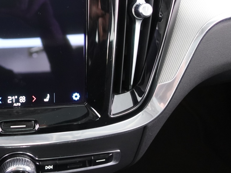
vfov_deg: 29.5
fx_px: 320
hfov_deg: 36.6
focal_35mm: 48
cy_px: 31
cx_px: 13
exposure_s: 1/8
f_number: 1.8
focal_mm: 9.4
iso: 800
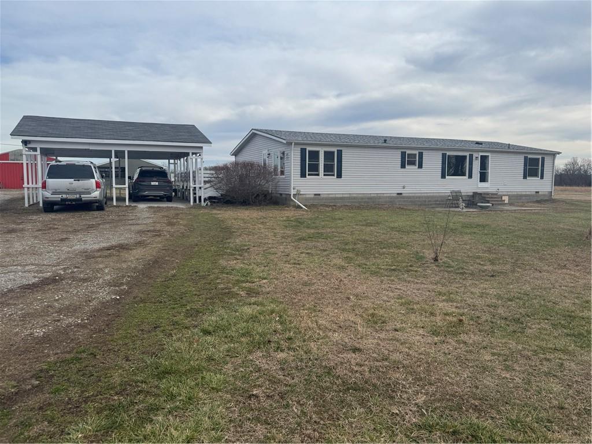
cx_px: 296
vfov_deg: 56.8
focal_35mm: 24
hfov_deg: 71.6
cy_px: 222
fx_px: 410
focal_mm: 6.76
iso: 80
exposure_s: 1/3413
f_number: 1.78
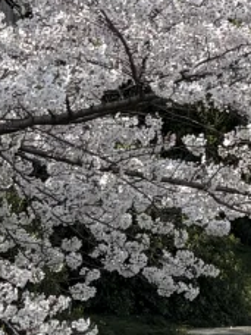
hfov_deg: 2.4
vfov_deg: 3.1
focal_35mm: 632
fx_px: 6110
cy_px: -310
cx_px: -75
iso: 25
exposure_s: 1/638
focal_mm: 16.89
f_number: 2.8
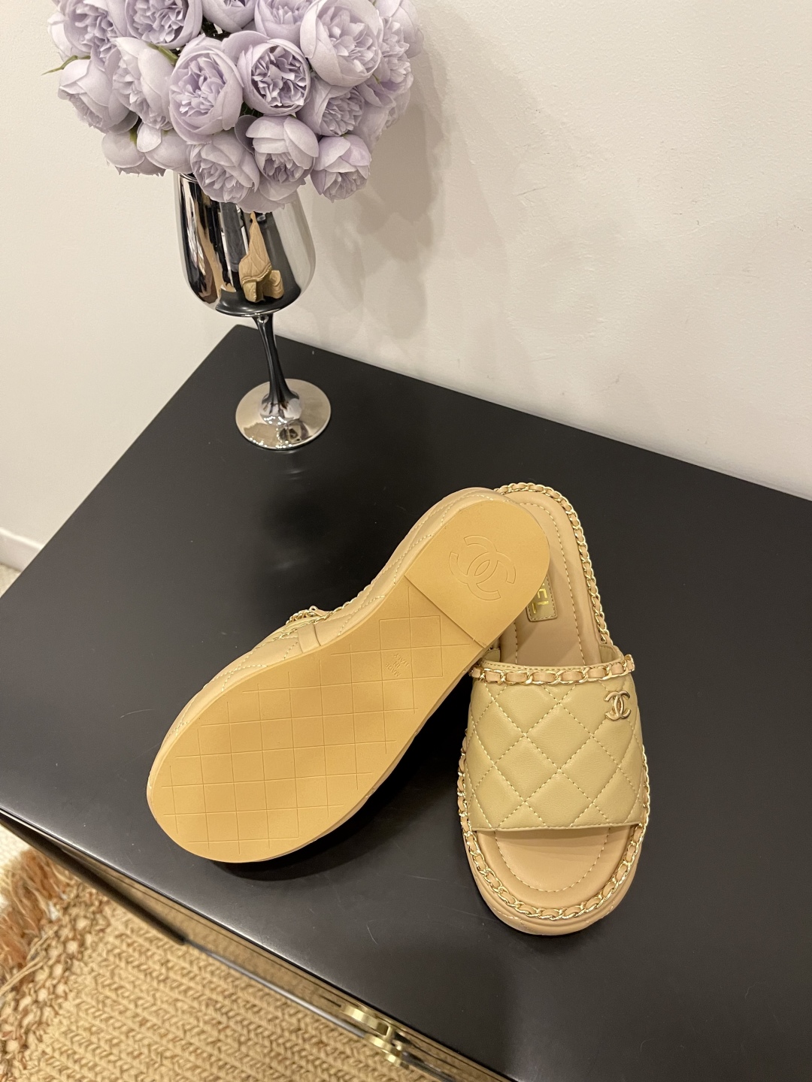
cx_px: 406
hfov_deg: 53.1
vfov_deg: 67.3
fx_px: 813
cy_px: 541
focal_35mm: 26
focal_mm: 5.1
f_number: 1.6
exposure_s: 1/60
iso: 320
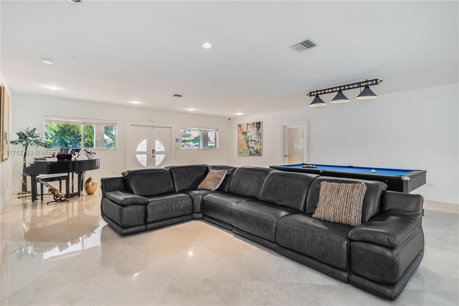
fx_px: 229
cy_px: 153
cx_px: 230
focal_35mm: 18
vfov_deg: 67.4
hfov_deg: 90.0
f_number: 9
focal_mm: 18
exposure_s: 1/10
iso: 200
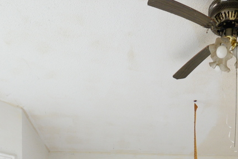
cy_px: 295
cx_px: 173
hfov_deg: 36.8
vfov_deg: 18.9
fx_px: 350
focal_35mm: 53
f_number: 5.6
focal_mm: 14
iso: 1250
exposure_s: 1/125
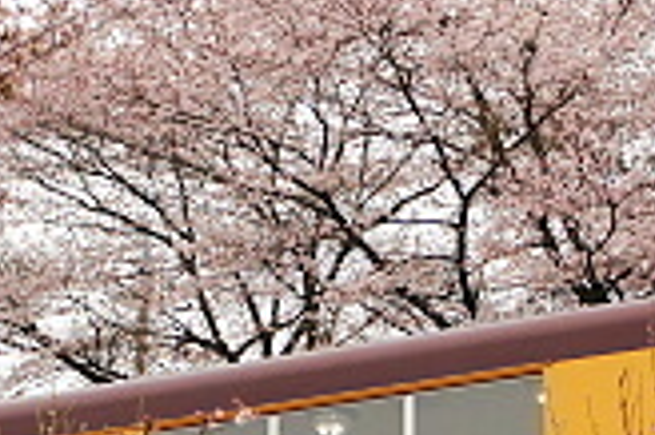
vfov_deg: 9.1
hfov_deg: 14.1
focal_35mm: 146
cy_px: 660
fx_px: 2654
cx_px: 371
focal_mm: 40
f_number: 4
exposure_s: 1/1250
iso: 400
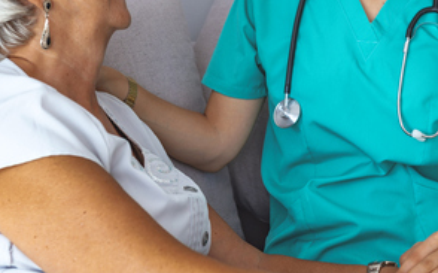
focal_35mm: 88
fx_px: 1049
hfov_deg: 23.5
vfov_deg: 14.7
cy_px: 62
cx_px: 274
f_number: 3.5
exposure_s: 1/100
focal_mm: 35
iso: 100
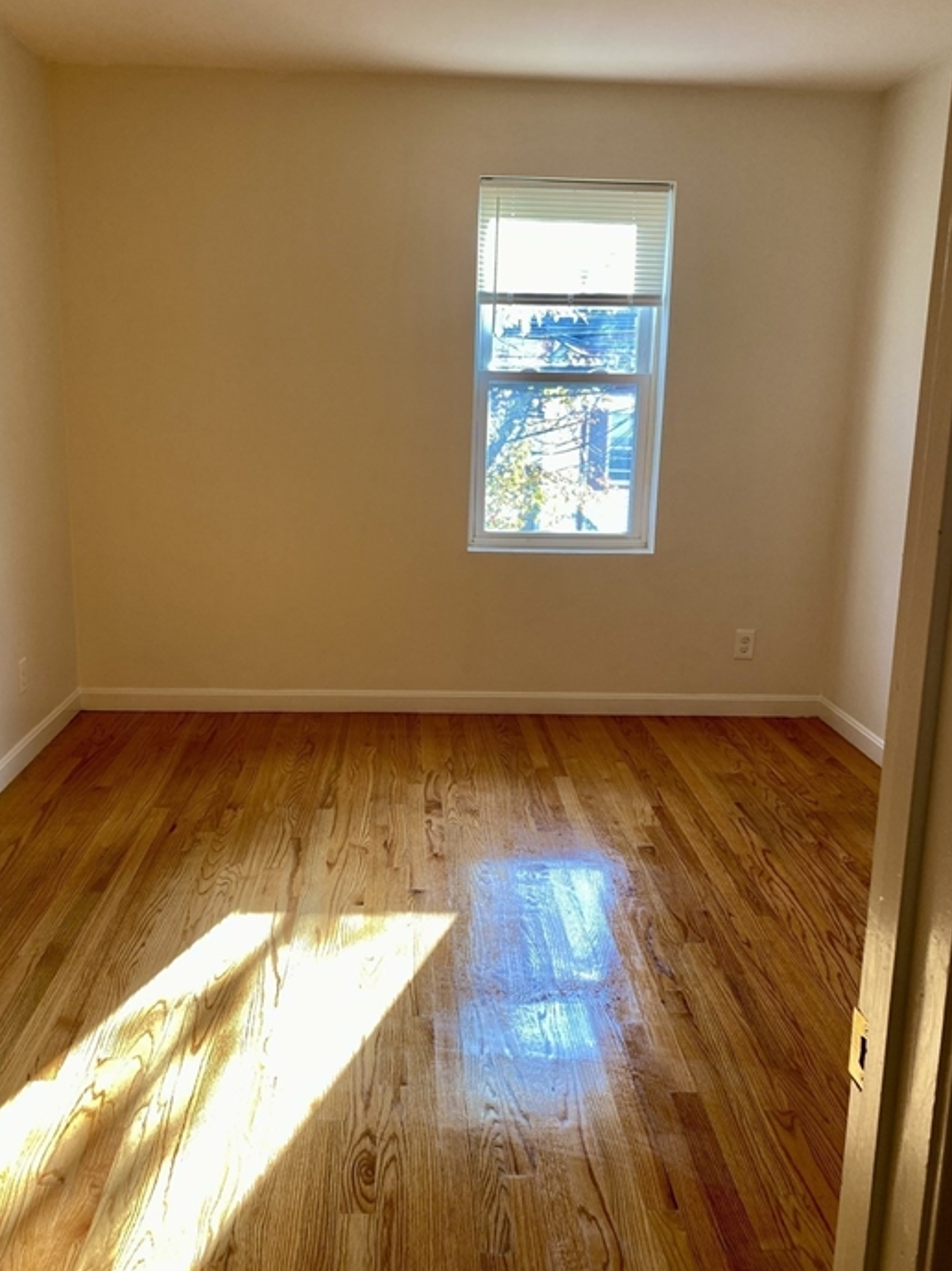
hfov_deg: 48.2
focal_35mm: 29
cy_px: 588
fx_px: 1064
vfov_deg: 61.6
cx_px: 454
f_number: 1.8
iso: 40
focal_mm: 4.25
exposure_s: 1/120
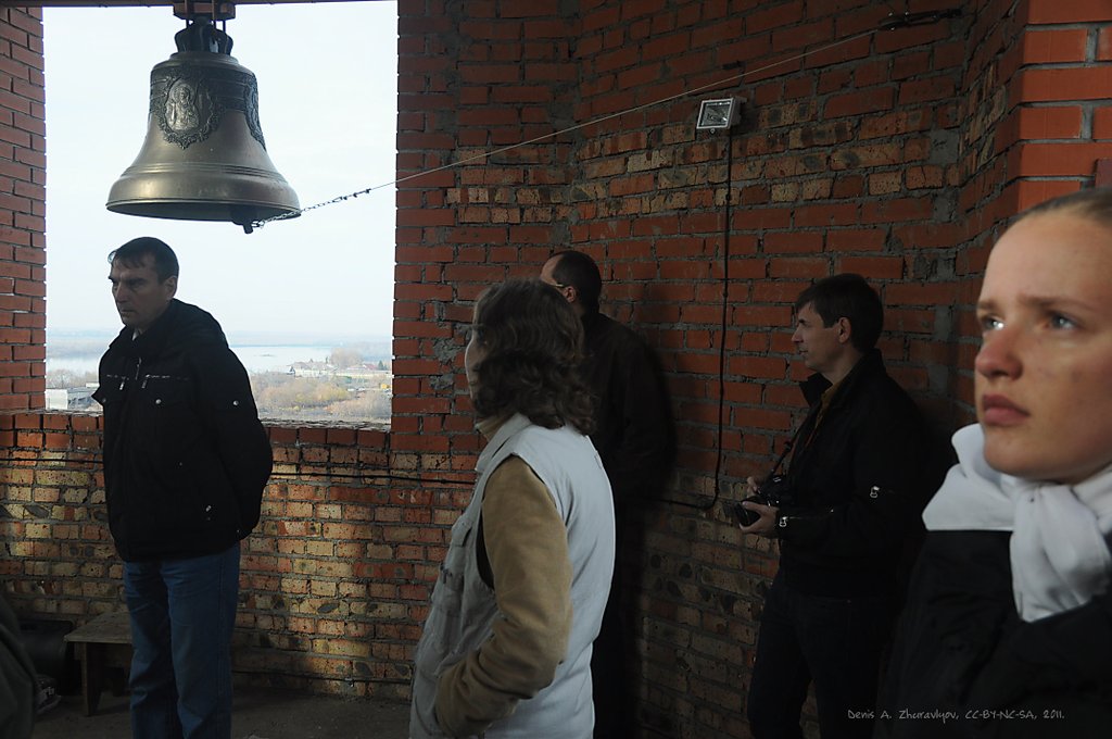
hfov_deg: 53.2
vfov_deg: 36.8
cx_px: 556
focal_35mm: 36
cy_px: 370
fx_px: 1111
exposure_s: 1/200
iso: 400
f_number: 8
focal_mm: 24
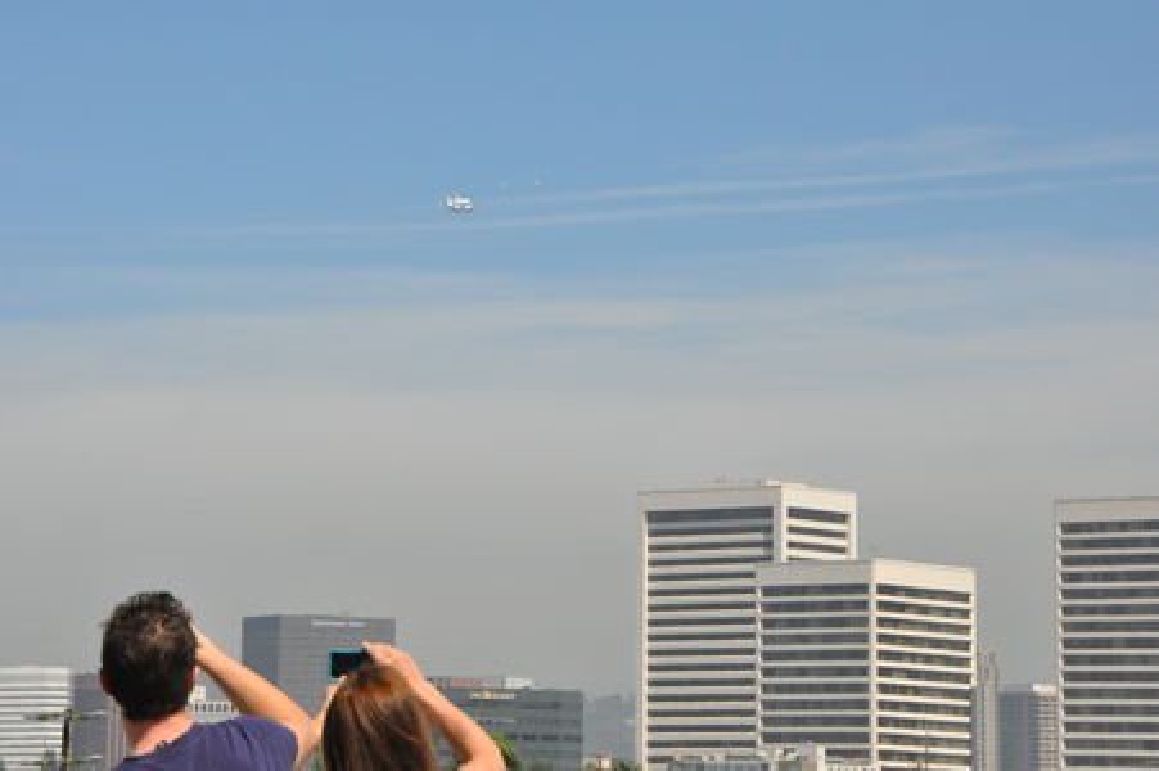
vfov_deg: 8.7
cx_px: 580
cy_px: 386
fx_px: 5067
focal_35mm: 158
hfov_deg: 13.0
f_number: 18
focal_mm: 105
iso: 1600
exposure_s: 1/1250
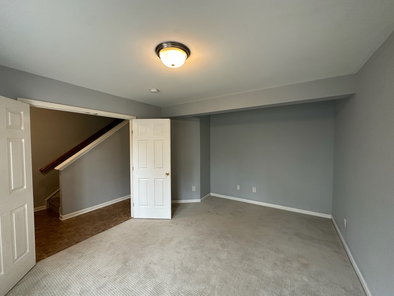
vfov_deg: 85.7
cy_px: 148
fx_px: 159
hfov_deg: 102.1
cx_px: 197
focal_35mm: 14
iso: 200
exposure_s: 1/60
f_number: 2.2
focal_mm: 2.22
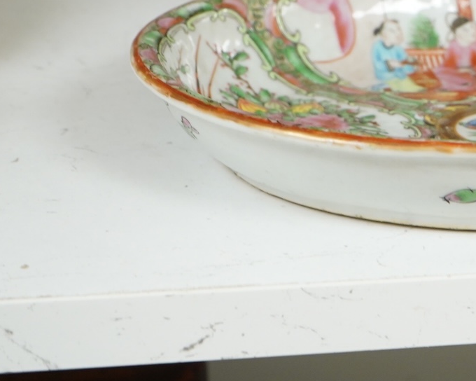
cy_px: 35
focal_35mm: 166
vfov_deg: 9.3
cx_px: 509
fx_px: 2339
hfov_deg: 11.5
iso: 2500
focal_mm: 70
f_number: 7.1
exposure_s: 1/80
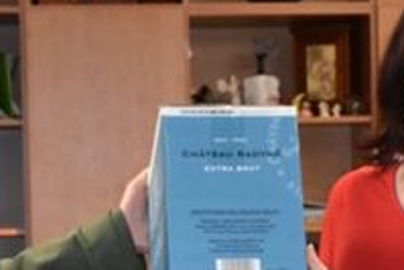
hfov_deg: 14.7
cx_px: 173
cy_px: 281
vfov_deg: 9.8
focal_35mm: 139
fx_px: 1561
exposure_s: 1/60
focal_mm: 18
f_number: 5
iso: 2200
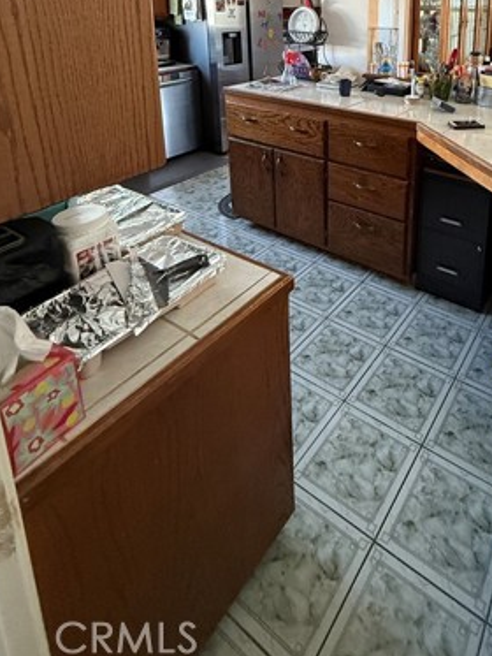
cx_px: 373
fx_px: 455
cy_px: 100
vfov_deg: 63.1
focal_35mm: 24
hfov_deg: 54.1
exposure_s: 1/60
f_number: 2.2
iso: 500
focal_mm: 2.22
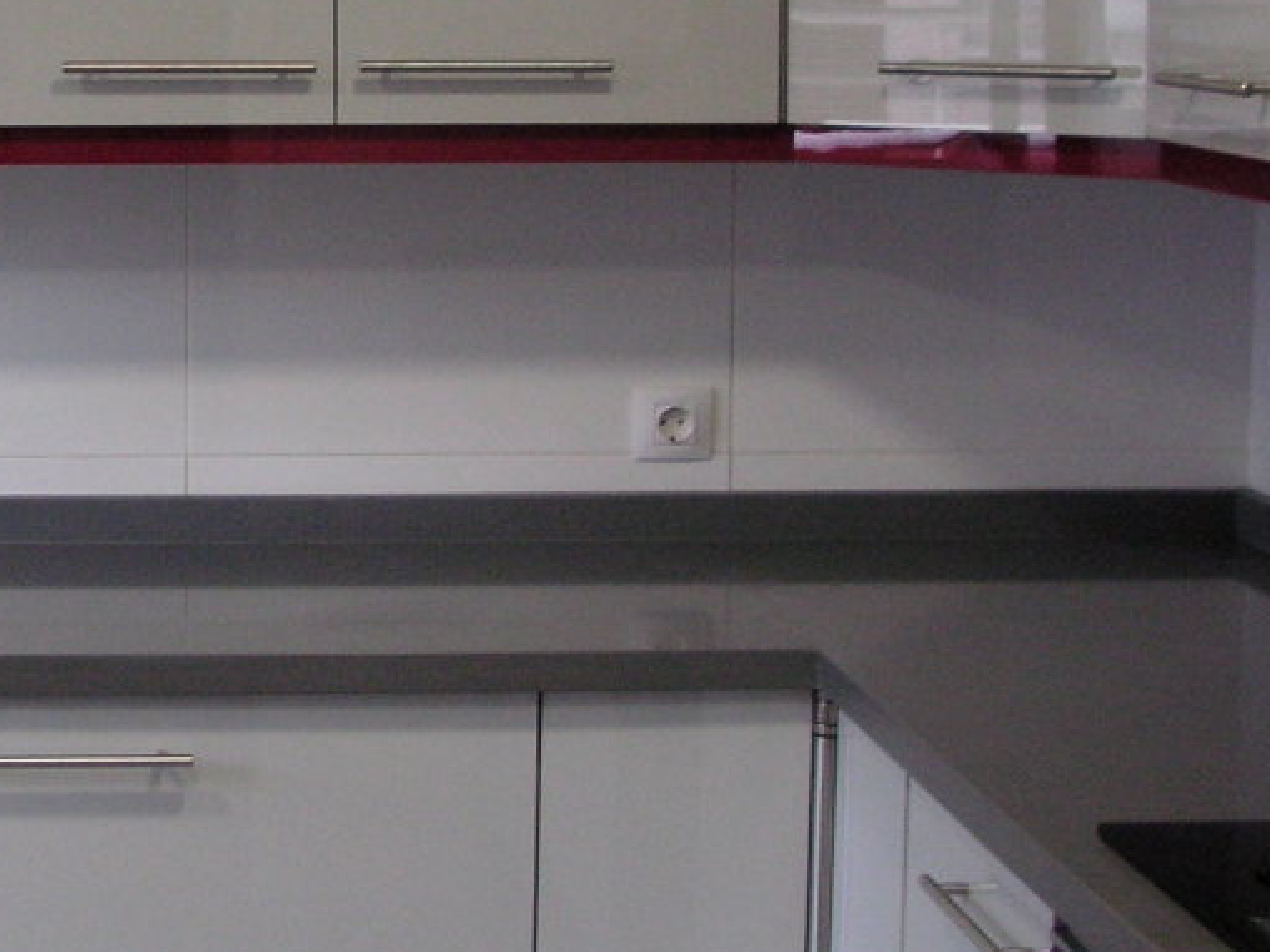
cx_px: -93
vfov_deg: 16.4
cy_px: 311
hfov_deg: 20.8
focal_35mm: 90
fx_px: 3301
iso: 125
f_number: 3.3
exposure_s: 1/45
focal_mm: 6.3
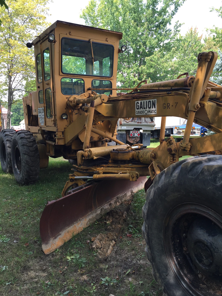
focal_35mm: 29
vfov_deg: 61.7
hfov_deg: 48.2
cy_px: 148
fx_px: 248
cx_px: 111
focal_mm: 4.15
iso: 32
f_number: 2.2
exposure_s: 1/267
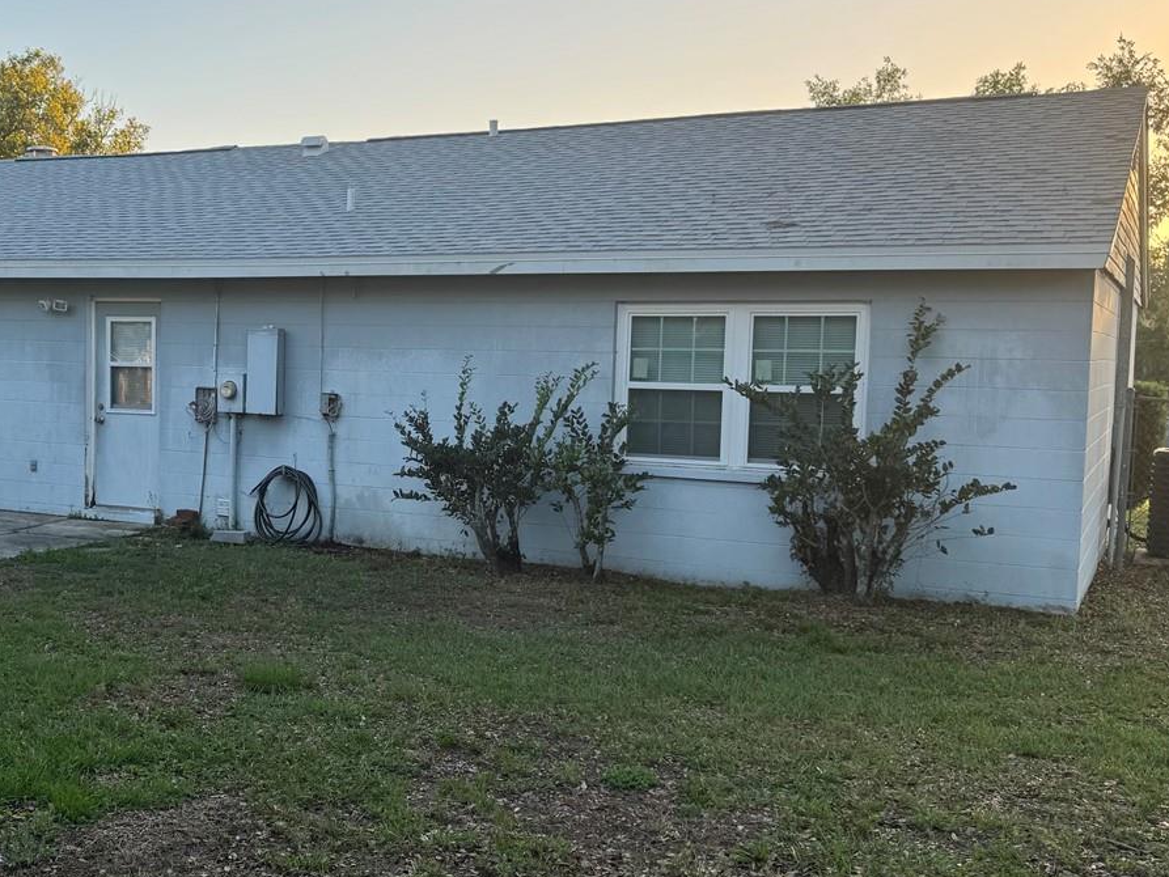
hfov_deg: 42.6
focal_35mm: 43
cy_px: 433
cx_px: 308
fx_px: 1452
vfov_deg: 33.6
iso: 80
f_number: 1.78
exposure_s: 1/888
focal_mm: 6.76
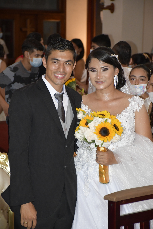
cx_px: 76
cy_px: 114
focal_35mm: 142
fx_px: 905
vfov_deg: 14.4
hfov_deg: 9.7
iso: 3200
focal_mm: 95
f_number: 5.3
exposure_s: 1/60
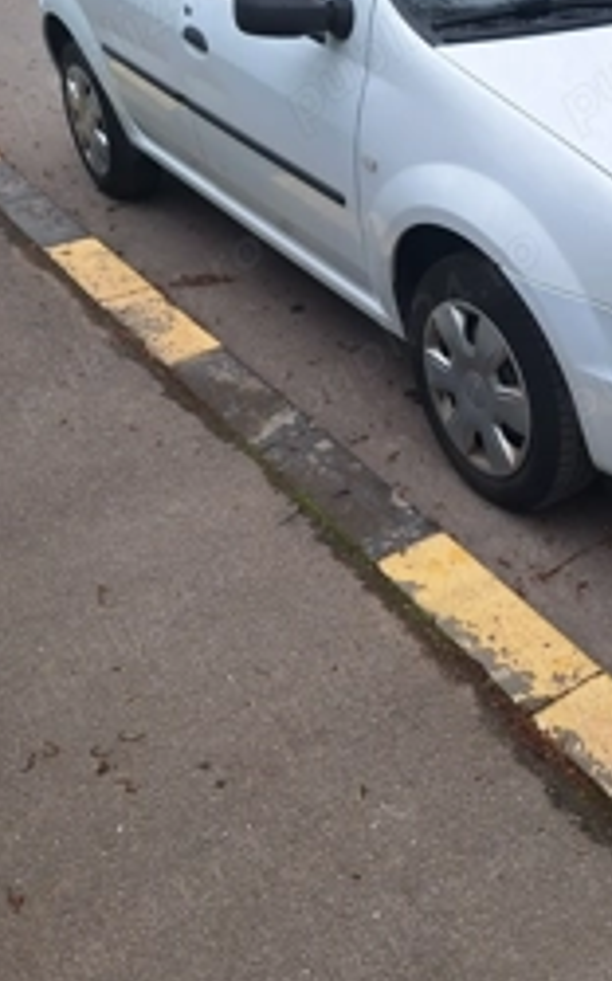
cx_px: 549
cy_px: 392
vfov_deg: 50.1
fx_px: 1042
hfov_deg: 31.2
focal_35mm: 39
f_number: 1.8
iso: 40
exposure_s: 1/333
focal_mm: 5.54
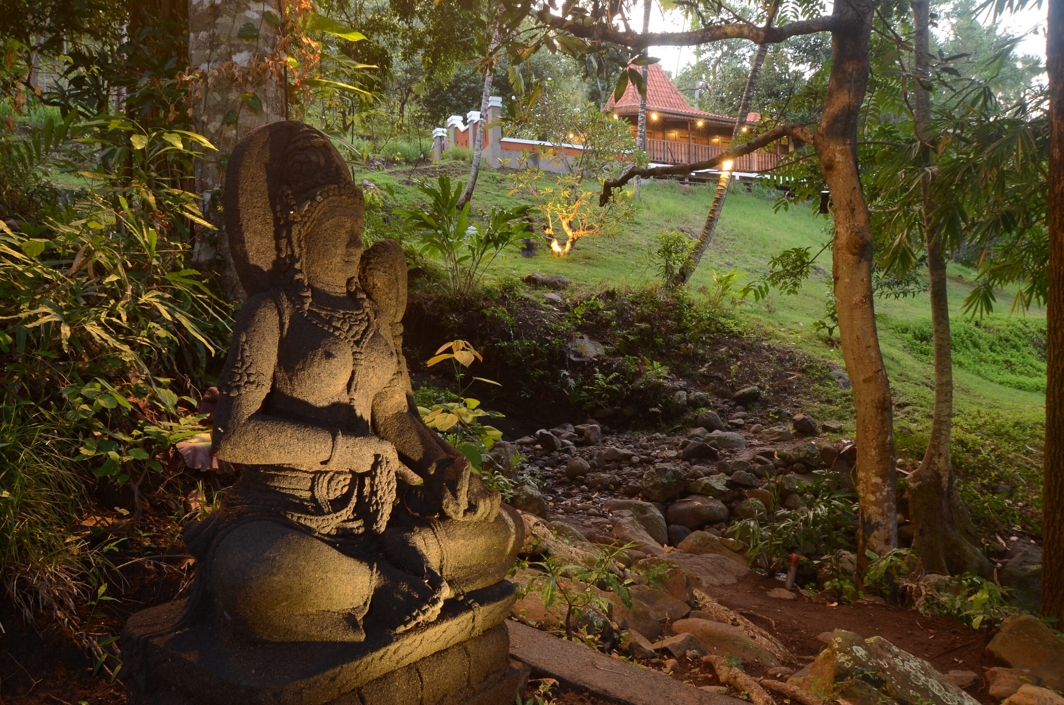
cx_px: 532
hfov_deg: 70.5
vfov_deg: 50.2
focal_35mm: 26
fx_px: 752
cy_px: 352
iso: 200
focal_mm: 17
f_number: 10
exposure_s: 3
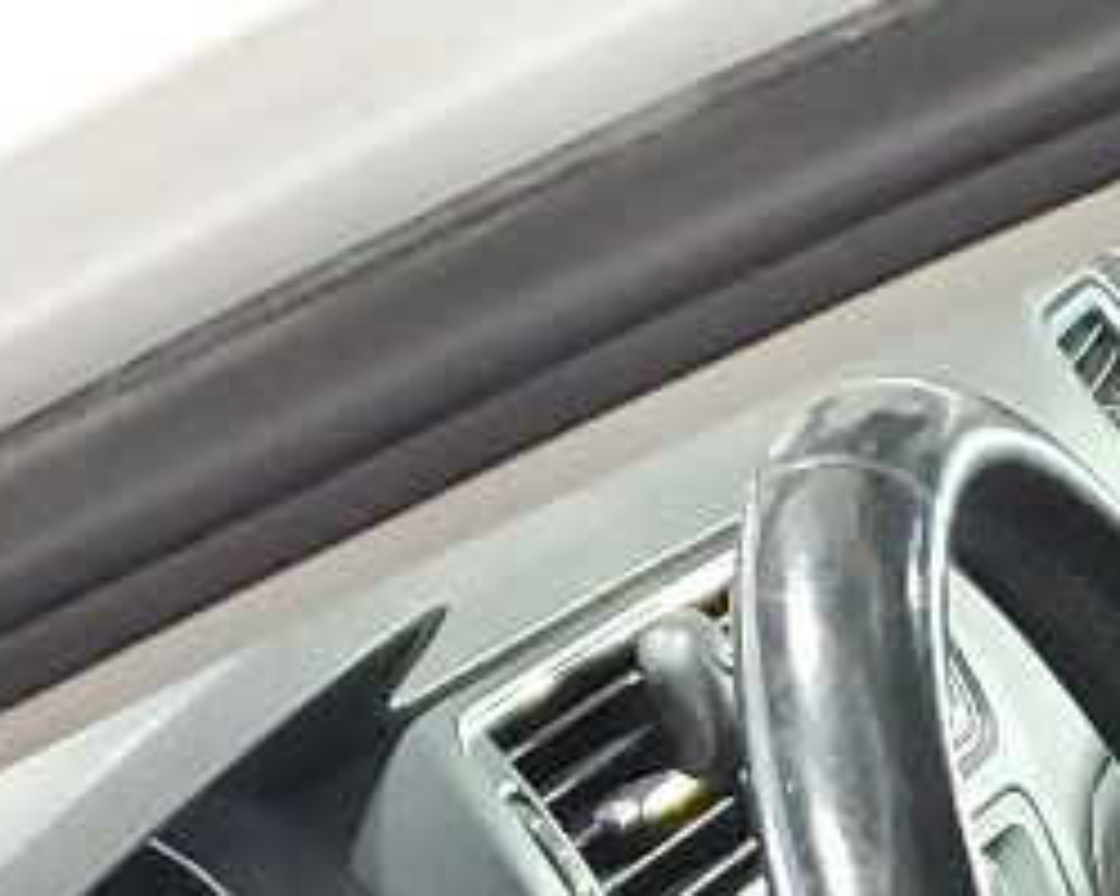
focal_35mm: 163
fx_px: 5401
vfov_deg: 8.2
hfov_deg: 11.2
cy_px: 2557
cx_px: 1813
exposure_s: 1/60.2
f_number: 1.5
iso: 224
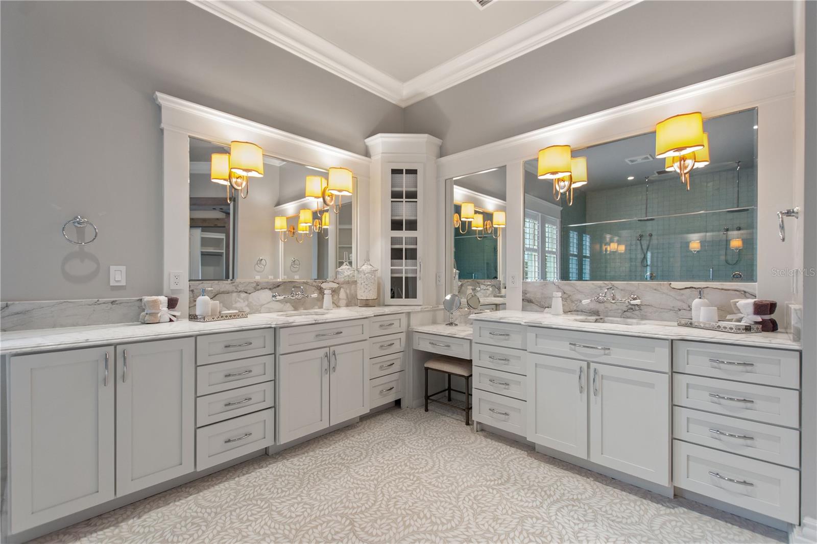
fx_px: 340
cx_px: 408
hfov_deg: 100.4
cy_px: 272
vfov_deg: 77.3
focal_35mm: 15
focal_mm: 10
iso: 400
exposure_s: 1/5
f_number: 4.5
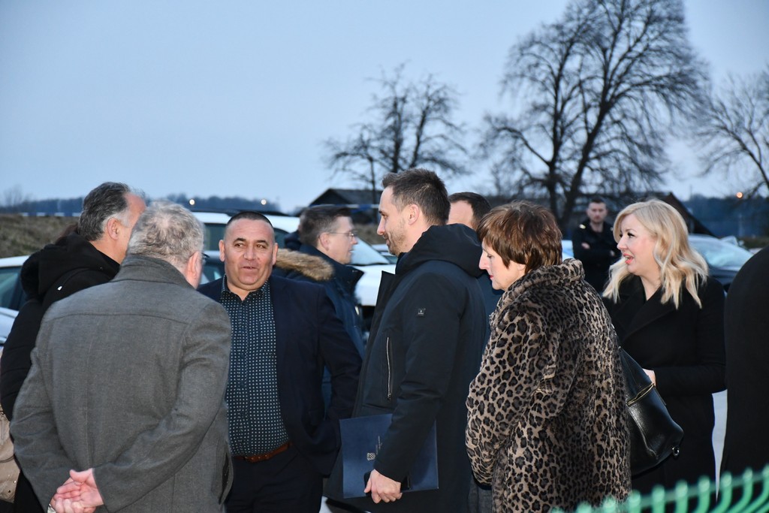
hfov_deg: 16.1
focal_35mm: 127
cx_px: 384
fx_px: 2713
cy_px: 256
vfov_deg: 10.8
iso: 2200
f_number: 5.3
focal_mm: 85
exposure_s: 1/60
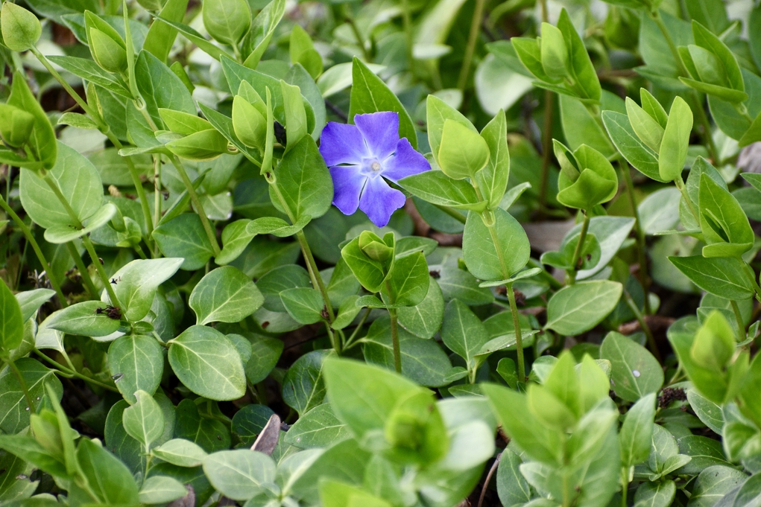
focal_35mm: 331
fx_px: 6997
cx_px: 380
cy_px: 254
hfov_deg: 6.2
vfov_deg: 4.2
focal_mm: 220
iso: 1000
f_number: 5.6
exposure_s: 1/500
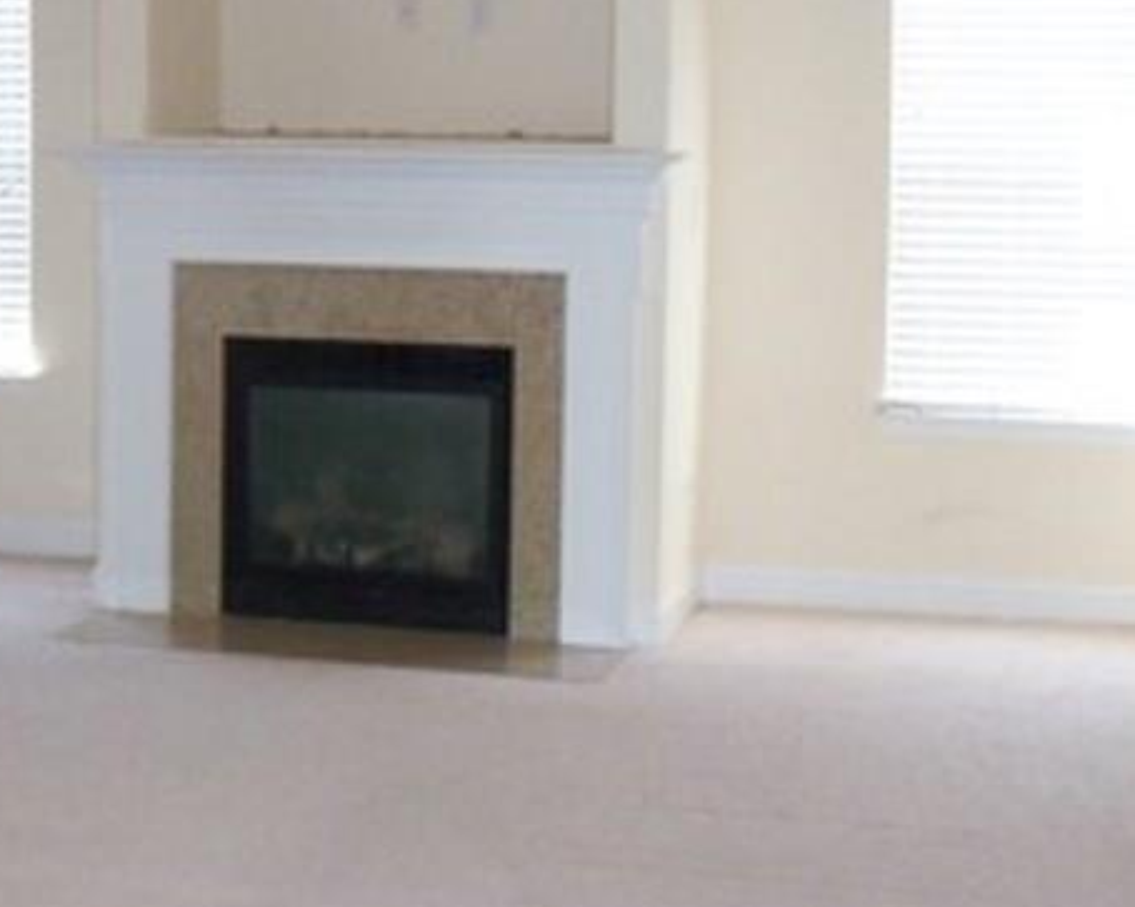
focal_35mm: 77
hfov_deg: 24.2
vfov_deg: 19.8
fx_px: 2586
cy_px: 305
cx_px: 162
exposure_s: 1/60
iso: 320
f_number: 3
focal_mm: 6.3
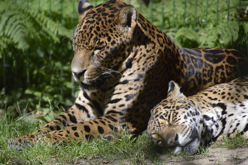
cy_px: 82
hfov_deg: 6.2
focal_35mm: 330
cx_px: 124
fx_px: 2271
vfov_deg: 4.2
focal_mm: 220
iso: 360
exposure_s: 1/500
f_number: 6.3
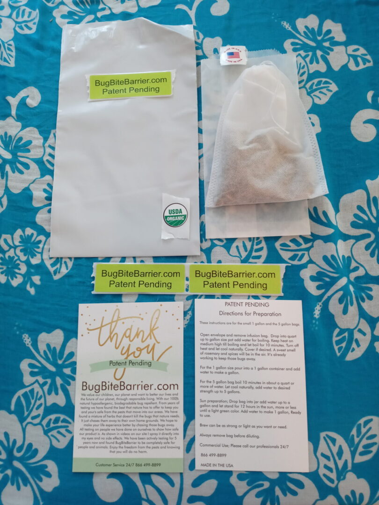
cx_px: 190
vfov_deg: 63.4
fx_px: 409
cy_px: 252
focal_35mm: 28
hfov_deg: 49.7
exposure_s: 1/30
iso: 200
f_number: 1.8
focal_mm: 3.61
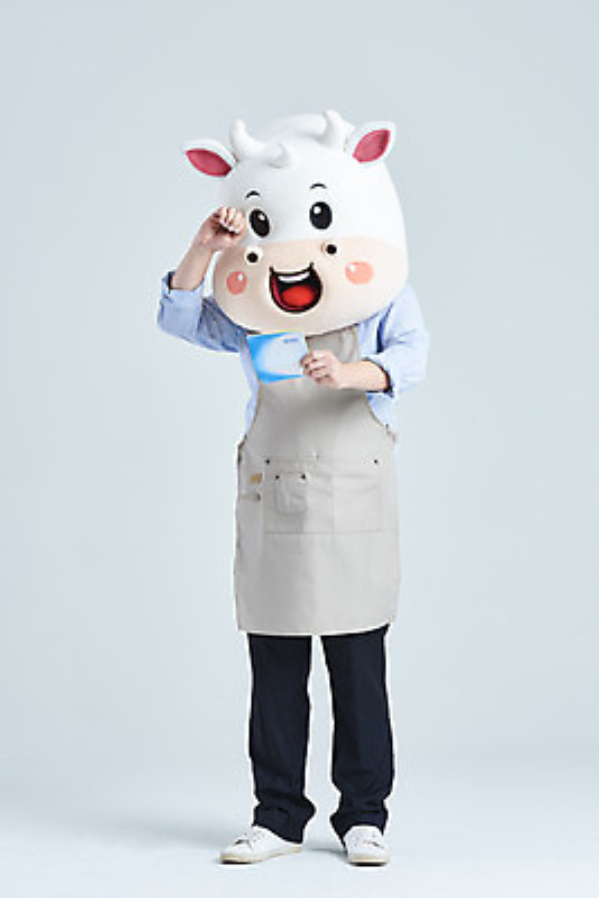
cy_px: 449
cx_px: 300
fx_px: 1745
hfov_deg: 19.5
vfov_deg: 28.8
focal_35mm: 70
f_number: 14
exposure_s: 1/125
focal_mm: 70
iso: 100
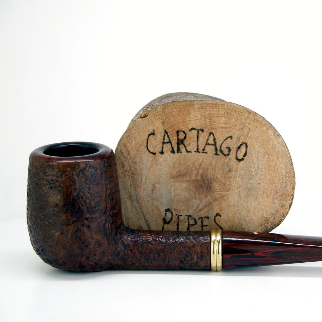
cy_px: 161
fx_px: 1421
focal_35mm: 135
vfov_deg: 12.9
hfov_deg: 12.9
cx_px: 212
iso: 100
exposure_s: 1/72.5
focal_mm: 29.5
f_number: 3.7
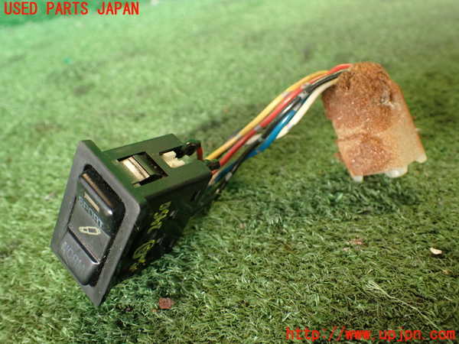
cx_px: 230
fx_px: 424
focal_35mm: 32
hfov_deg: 56.8
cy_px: 172
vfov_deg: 44.2
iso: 250
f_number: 2.4
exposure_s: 1/30
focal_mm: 5.79
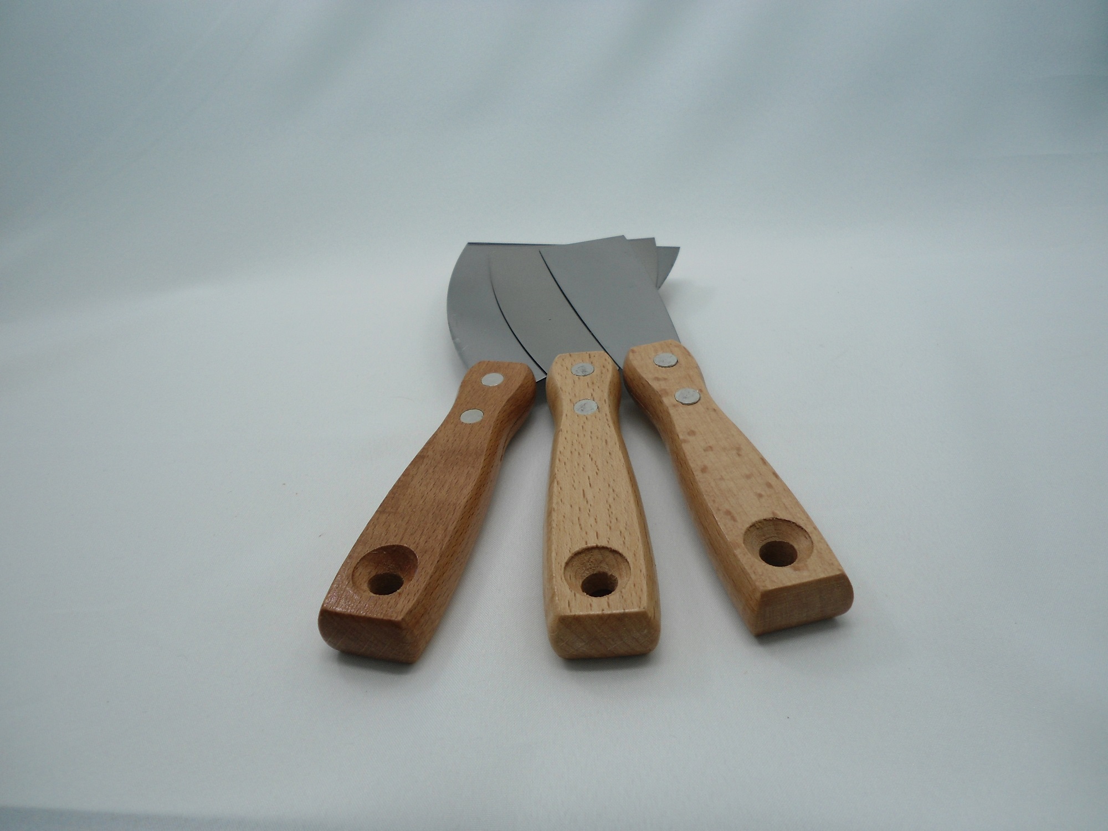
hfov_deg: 67.3
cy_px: 416
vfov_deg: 53.1
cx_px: 554
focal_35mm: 26
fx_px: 832
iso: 80
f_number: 2.8
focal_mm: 4.7
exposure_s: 1/40
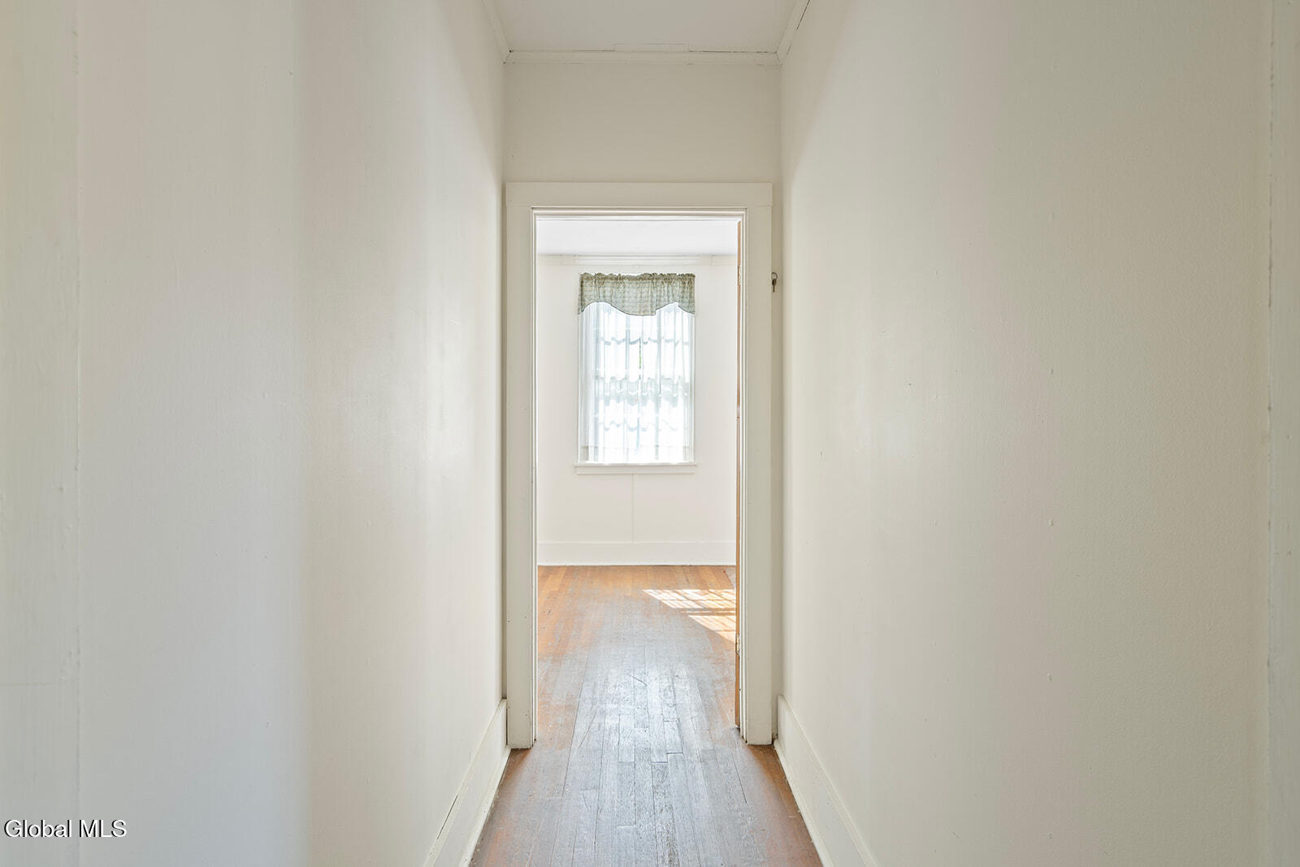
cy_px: 434
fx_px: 758
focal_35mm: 21
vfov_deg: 59.5
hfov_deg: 81.2
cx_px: 650
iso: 160
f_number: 8
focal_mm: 21
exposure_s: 1/2.5
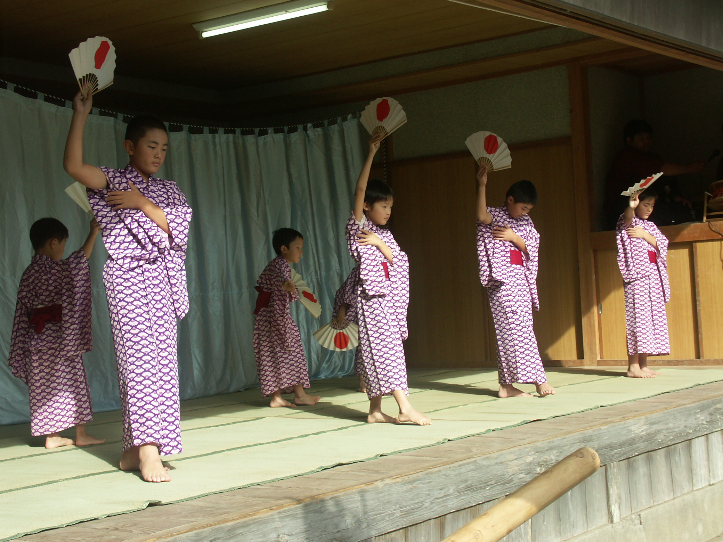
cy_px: 271
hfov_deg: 36.2
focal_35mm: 53
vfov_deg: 27.5
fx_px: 1107
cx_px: 362
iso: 100
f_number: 5
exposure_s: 1/200
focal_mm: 13.73
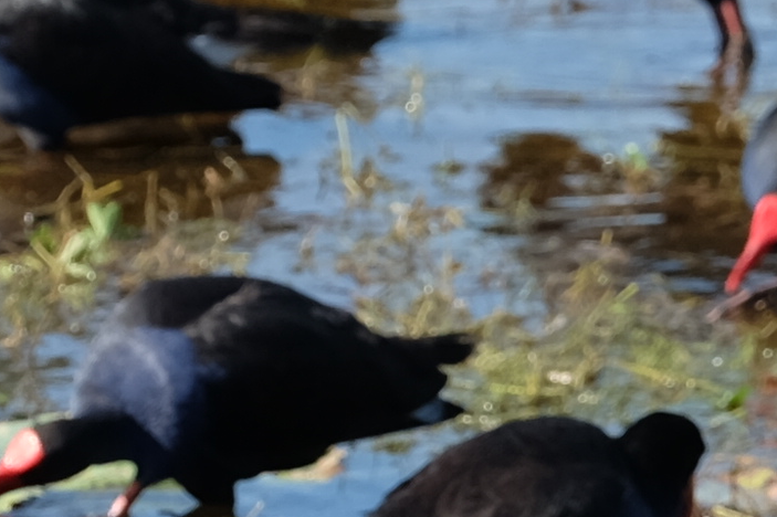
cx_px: 275
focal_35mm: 1296
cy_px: 878
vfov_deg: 1.1
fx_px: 27958
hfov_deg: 1.6
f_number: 5.6
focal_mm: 124.3
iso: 200
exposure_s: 1/320
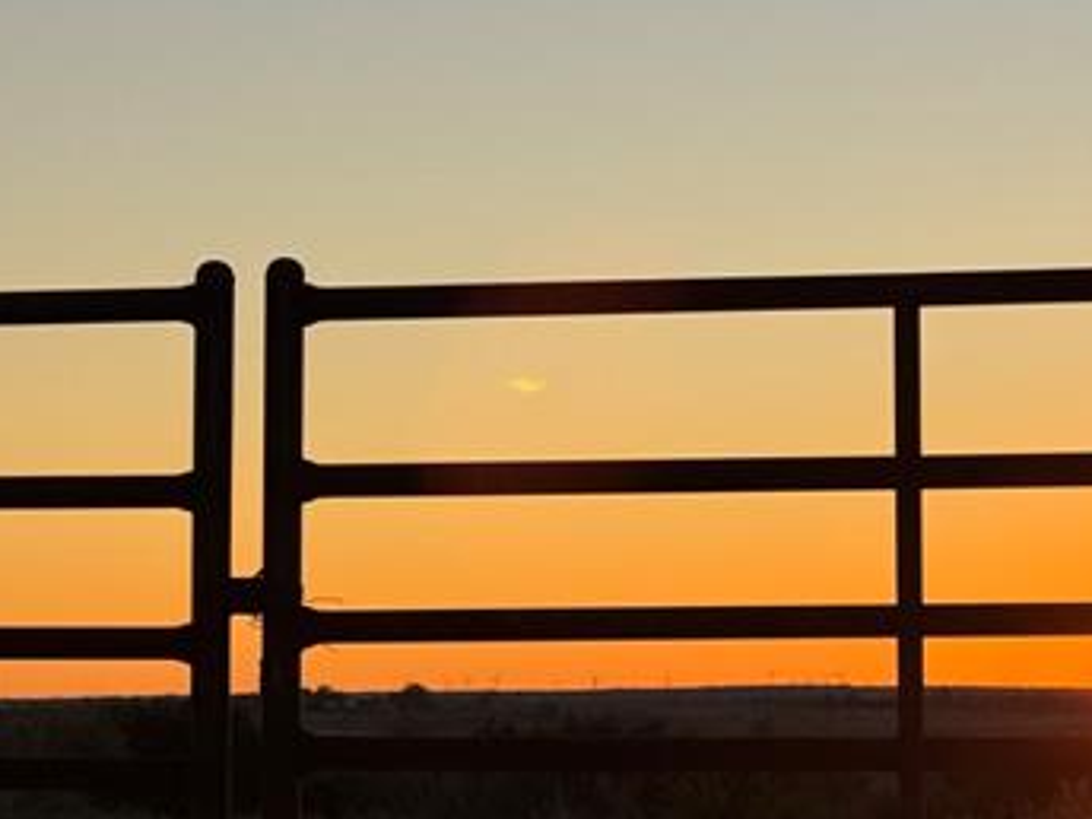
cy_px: 543
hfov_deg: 13.7
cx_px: 876
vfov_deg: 10.4
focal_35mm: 143
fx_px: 4511
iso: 64
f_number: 1.78
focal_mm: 6.76
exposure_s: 1/1984
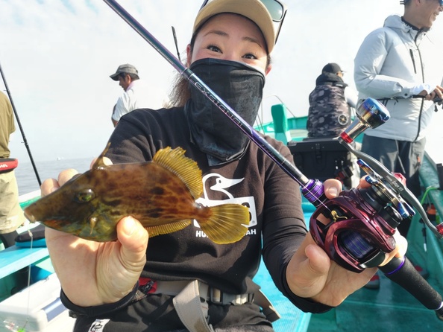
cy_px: 167
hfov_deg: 63.4
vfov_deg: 49.8
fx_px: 358
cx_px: 227
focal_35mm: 28
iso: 50
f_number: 1.79
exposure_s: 1/278
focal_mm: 4.8
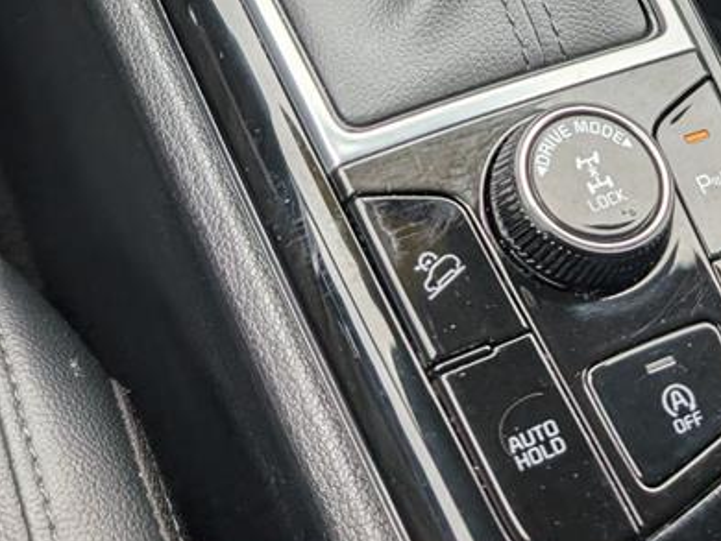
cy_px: -151
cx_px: 501
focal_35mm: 63
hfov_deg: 30.4
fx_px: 1313
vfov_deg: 21.2
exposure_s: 1/370
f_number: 1.68
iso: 26
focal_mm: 6.9
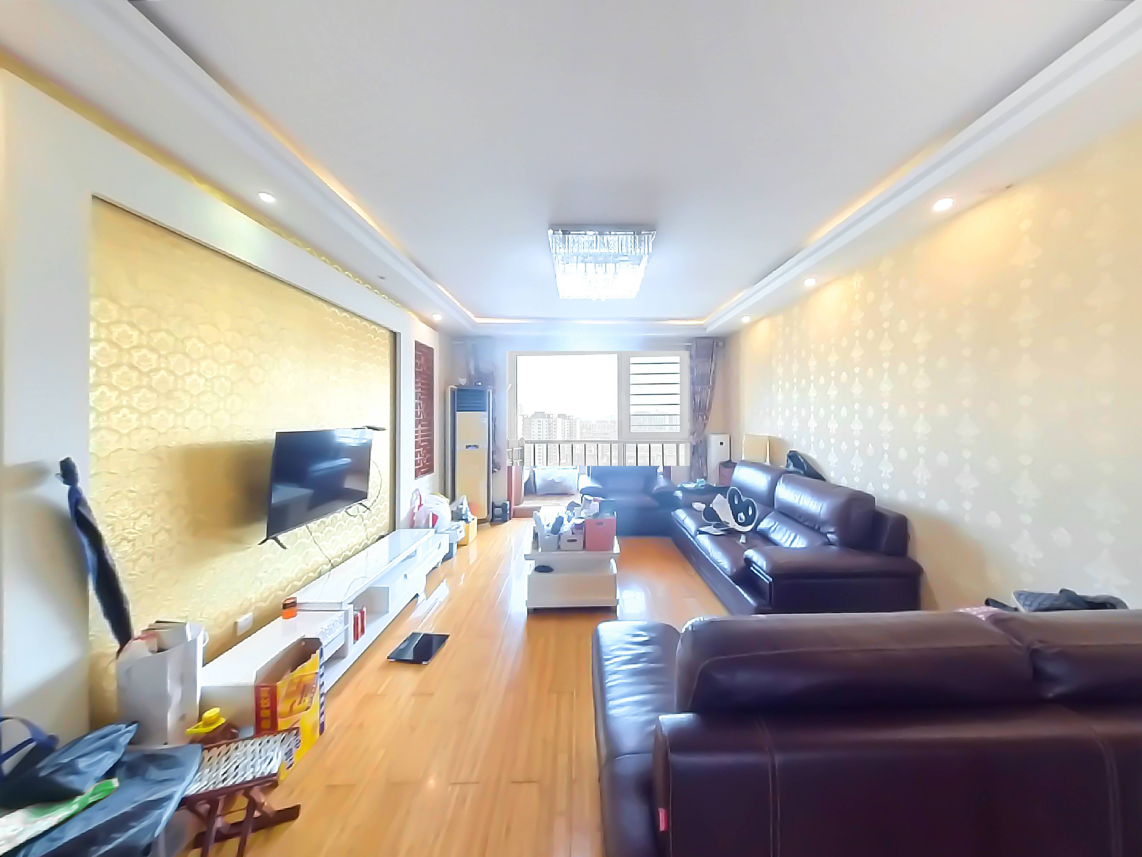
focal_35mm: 13
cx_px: 571
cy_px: 428
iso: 400
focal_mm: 1.82
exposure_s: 1/35
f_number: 2
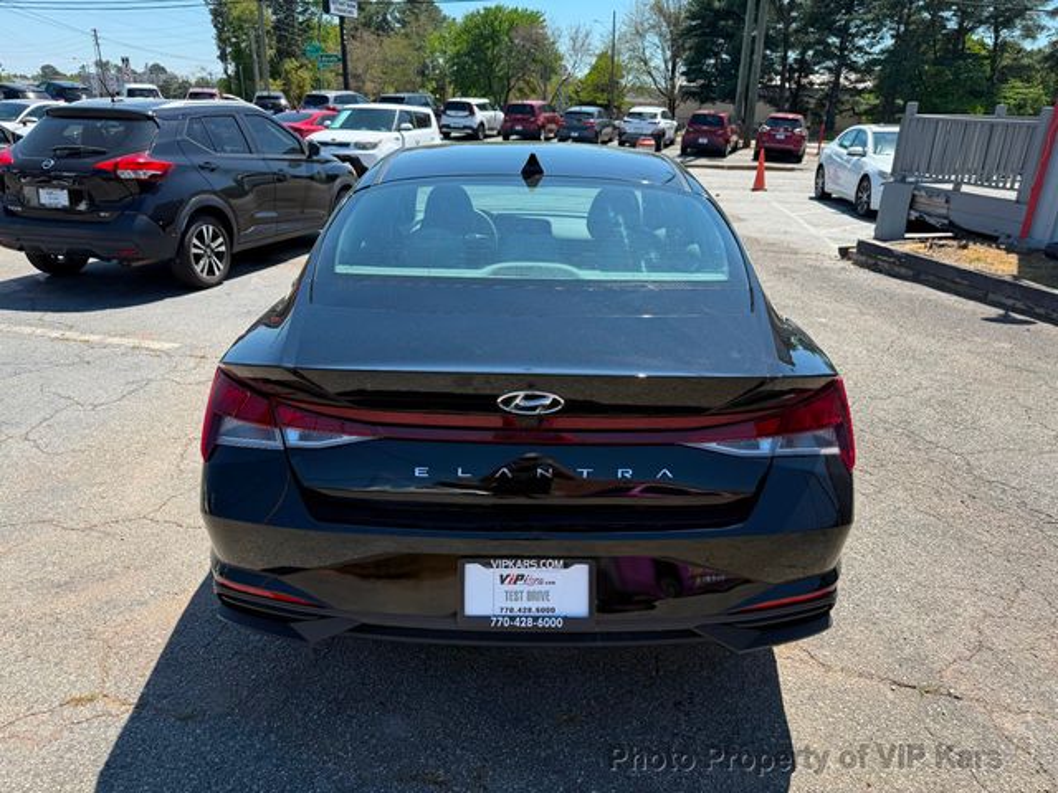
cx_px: 529
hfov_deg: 71.6
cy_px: 396
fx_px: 734
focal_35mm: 24
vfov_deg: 56.8
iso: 80
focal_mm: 6.76
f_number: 1.78
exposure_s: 1/2445
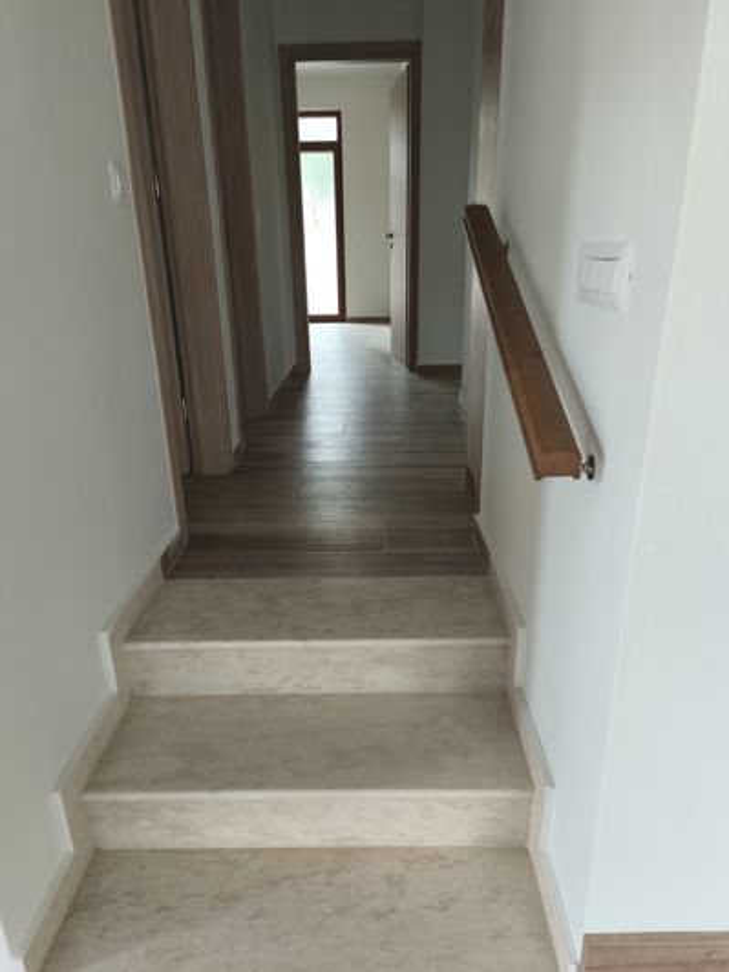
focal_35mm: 23
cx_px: 364
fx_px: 646
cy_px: 486
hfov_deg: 58.9
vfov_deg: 73.9
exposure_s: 1/100
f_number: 1.7
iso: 320
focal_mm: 5.35
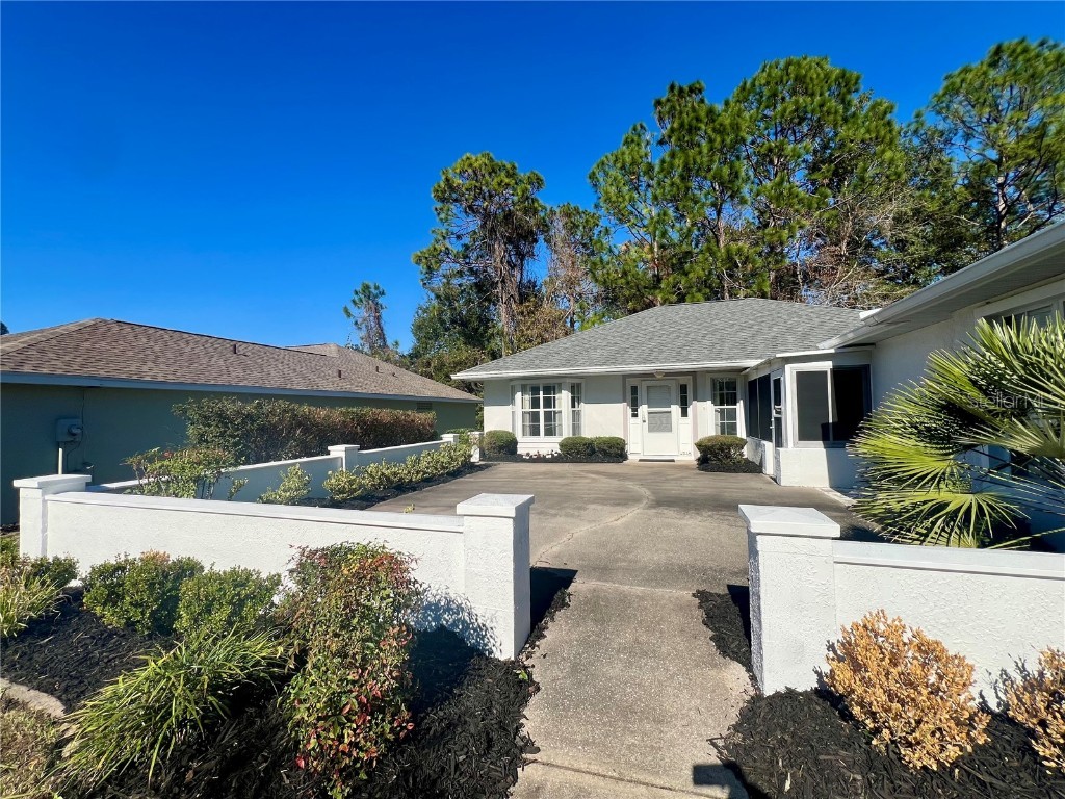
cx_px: 532
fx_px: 400
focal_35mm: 13
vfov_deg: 89.9
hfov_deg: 106.2
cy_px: 400
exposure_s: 1/2222
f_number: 1.8
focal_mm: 1.57
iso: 32
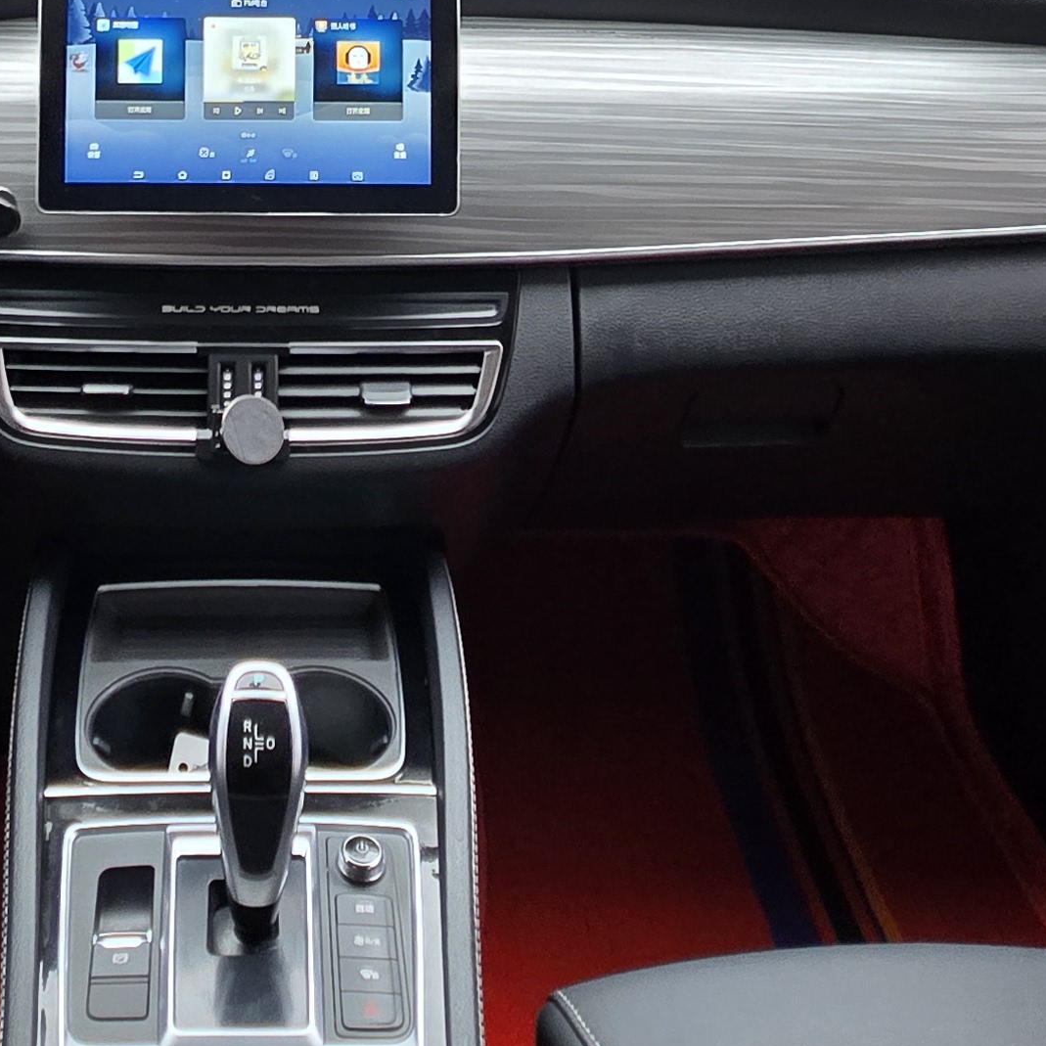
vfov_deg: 34.3
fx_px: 1470
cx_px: 292
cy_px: -80
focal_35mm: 43
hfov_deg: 38.4
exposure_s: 1/50
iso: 125
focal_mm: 2.2
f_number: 2.2
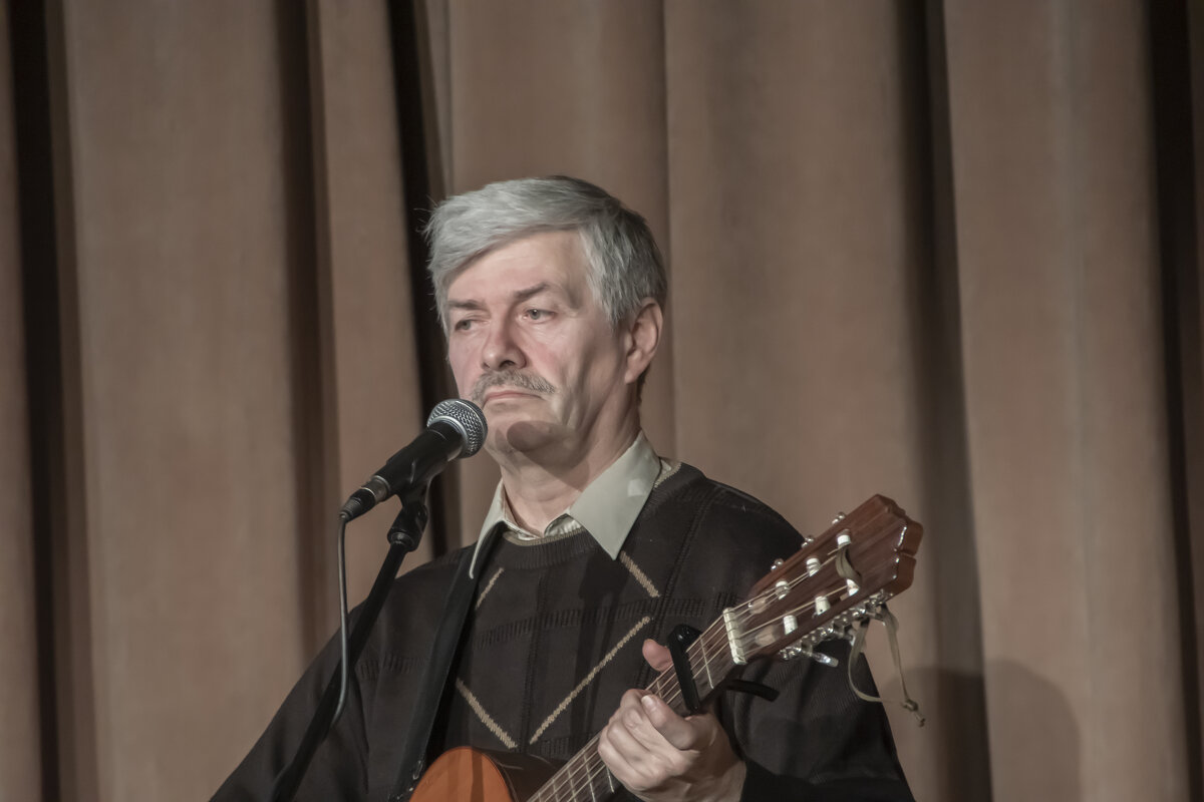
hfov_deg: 5.5
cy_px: 401
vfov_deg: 3.7
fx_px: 12541
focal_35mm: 375
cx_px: 602
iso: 3200
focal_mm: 250
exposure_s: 1/40
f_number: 7.1
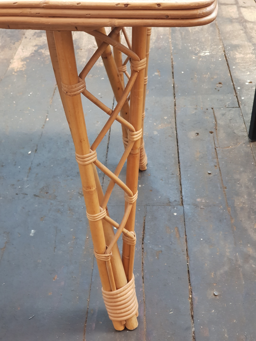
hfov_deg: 28.0
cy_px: 170
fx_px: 513
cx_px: 128
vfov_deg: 36.8
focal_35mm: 52
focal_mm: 6
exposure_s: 1/23
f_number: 2.4
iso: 160
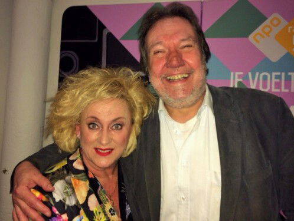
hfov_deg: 61.6
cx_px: 147
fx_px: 247
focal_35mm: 29
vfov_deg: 48.3
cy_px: 110
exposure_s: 1/17
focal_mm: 4.15
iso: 64
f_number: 2.2
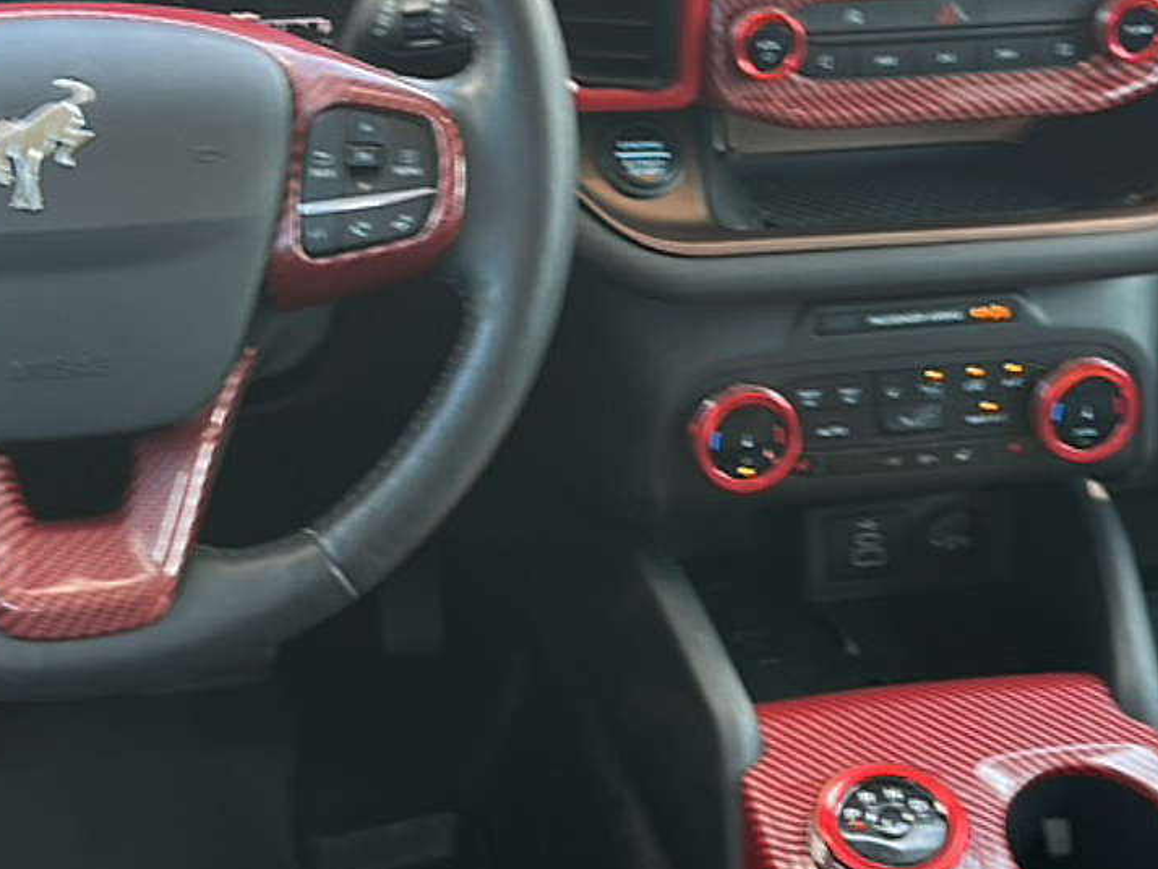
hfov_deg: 34.3
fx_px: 1874
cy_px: 413
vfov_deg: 26.1
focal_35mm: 56
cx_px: 654
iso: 64
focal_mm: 6.86
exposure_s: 1/58
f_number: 1.78
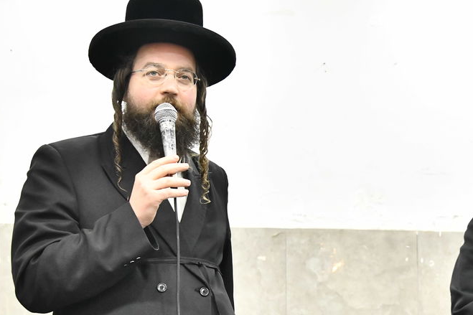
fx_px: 1340
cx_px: 357
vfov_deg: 13.4
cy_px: 213
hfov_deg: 19.9
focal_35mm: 102
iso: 4000
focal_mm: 48
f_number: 5.6
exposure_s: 1/200
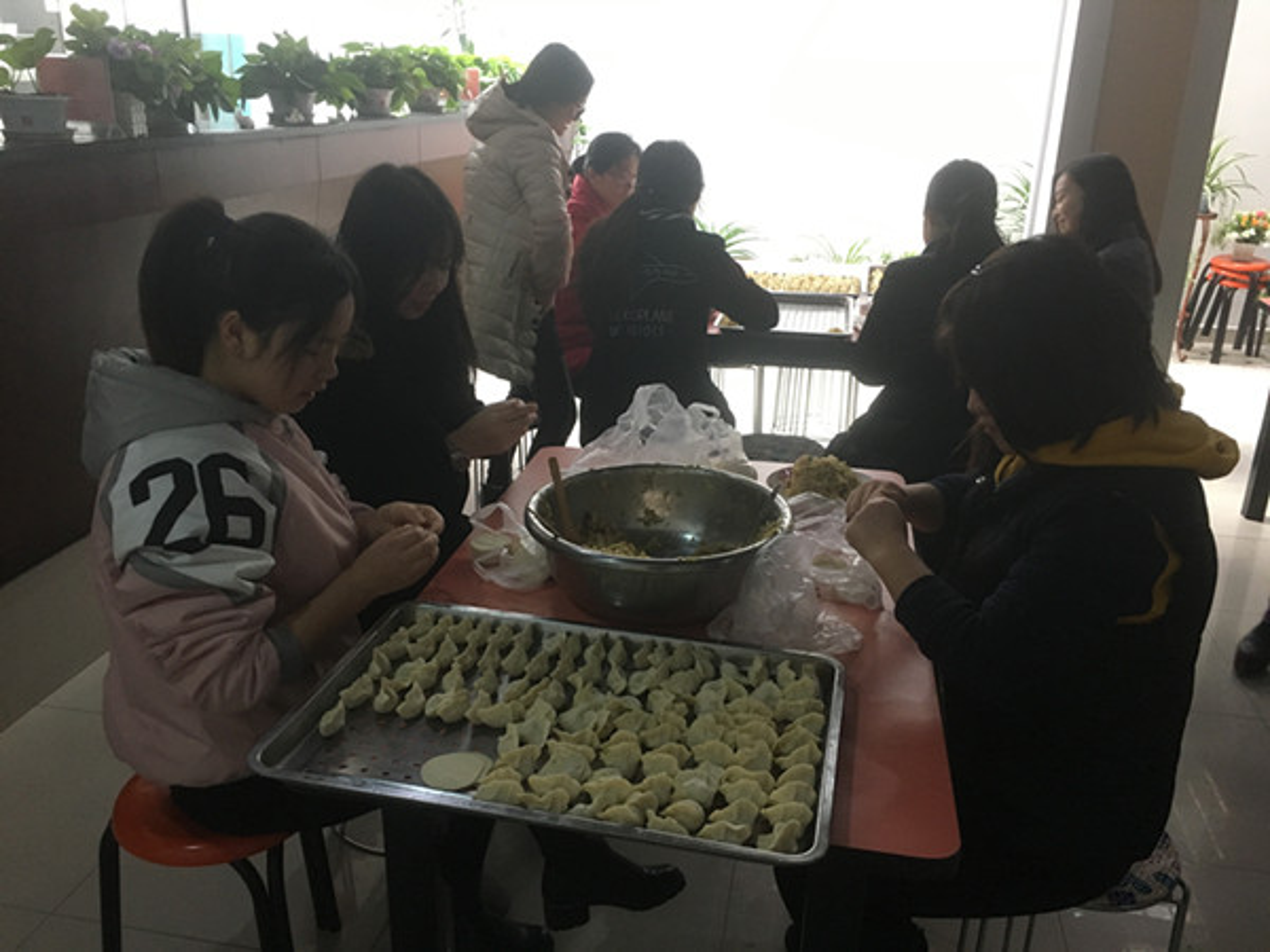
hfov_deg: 61.7
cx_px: 635
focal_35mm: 29
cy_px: 476
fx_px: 1064
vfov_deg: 48.2
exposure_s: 1/33
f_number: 2.2
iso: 200
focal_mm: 4.15
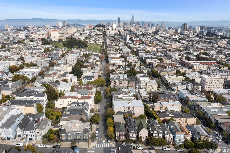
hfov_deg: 65.5
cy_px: 76
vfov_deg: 46.4
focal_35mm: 28
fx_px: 179
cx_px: 115
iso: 100
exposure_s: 1/500
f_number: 5.6
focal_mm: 10.26
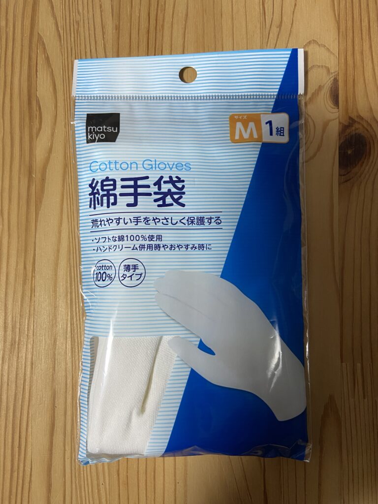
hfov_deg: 53.1
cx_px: 189
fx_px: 379
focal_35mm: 26
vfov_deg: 67.3
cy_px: 252
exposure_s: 1/60
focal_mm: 4.25
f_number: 1.8
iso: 160
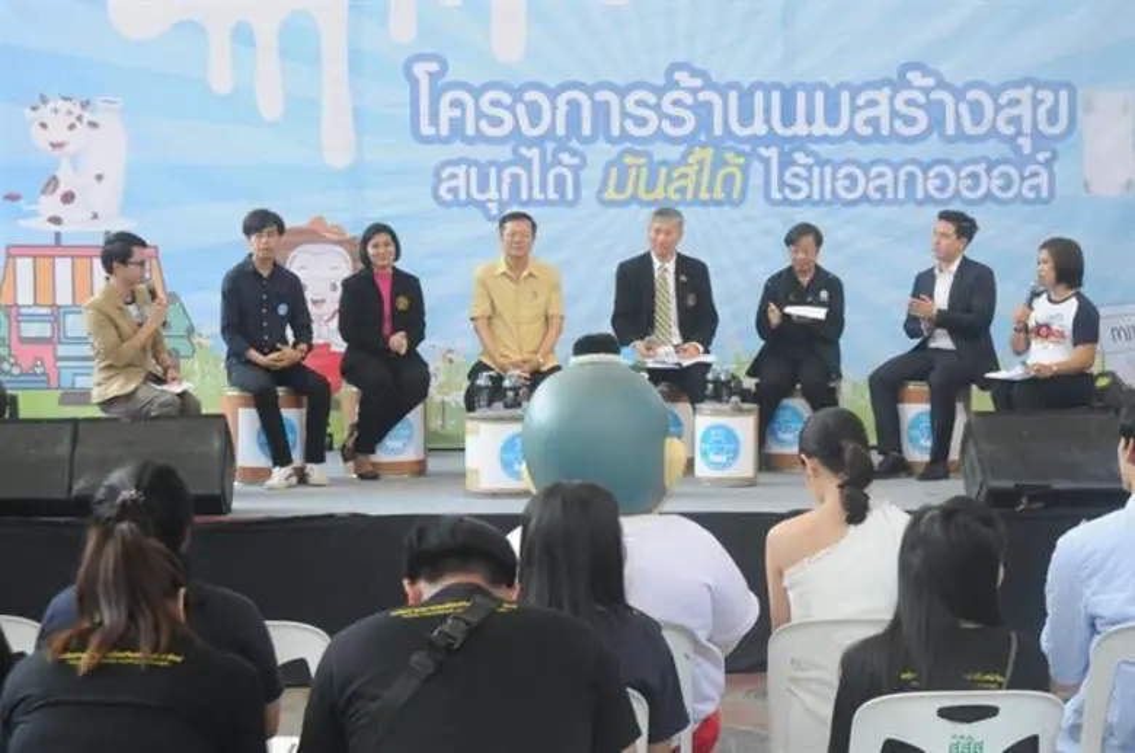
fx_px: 1888
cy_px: 376
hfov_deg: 33.5
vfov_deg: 22.5
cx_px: 568
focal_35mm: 60
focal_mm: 40
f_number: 5
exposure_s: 1/640
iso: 1600
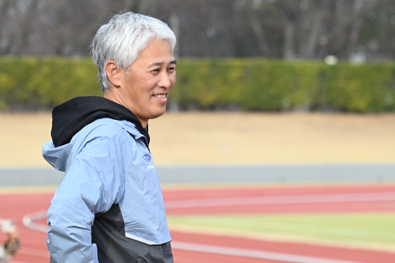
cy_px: 132
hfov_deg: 6.5
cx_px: 198
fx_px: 3455
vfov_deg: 4.4
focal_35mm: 315
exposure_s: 1/1000
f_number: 10
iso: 1000
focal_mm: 210
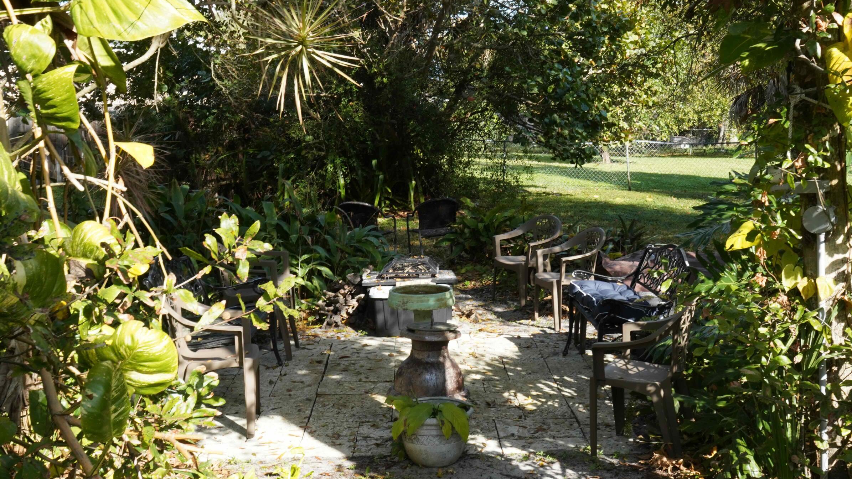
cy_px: 224
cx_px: 477
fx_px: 1039
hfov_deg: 44.5
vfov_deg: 26.0
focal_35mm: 46
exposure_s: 1/40
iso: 500
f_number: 22
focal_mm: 35
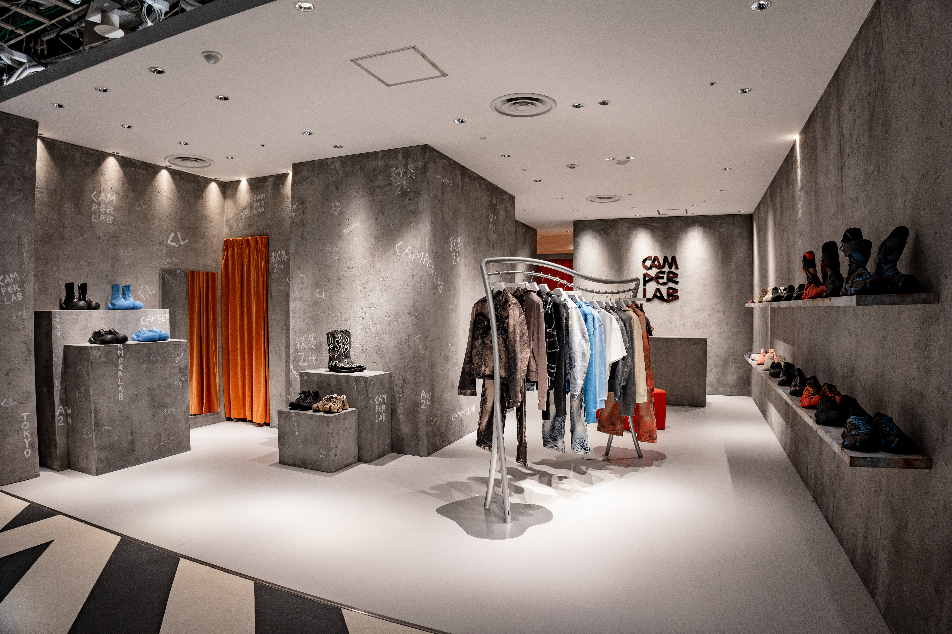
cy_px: 317
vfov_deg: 61.9
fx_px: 529
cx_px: 476
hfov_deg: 84.0
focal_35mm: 20
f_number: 4.5
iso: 1250
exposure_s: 1/125
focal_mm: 20
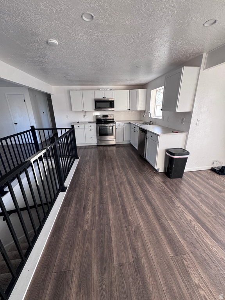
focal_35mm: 14
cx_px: 112
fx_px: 121
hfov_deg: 85.7
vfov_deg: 102.1
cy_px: 150
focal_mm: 2.22
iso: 125
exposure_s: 1/99
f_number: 2.2
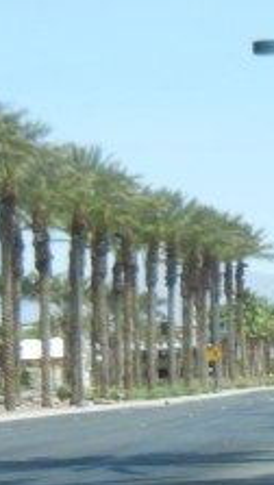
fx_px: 2188
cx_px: 535
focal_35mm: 170
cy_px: 157
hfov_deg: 6.9
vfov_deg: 12.6
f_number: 3.6
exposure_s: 1/790
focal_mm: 6.2
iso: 160
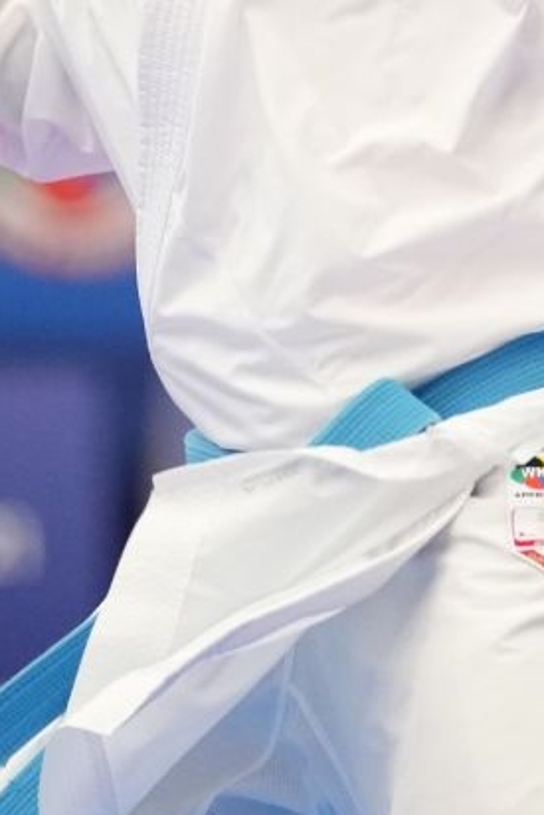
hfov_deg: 1.9
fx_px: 16033
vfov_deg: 2.9
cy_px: -364
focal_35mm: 708
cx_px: 813
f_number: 2.8
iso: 3200
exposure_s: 1/1000
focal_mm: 162
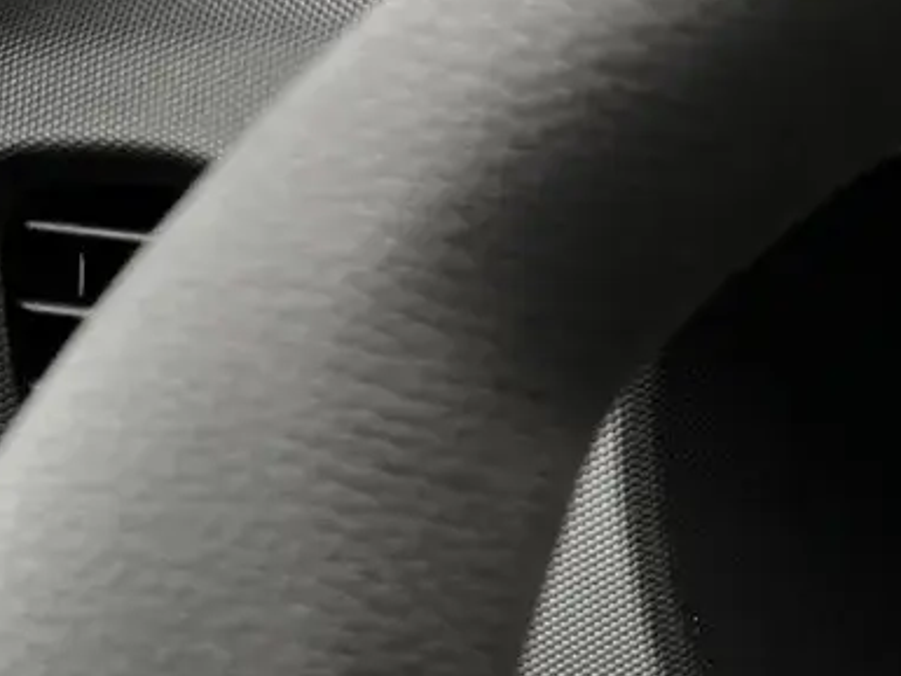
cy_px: 966
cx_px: 1781
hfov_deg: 15.0
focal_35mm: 108
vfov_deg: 13.1
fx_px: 2812
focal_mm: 5.1
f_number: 1.6
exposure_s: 1/122
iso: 100
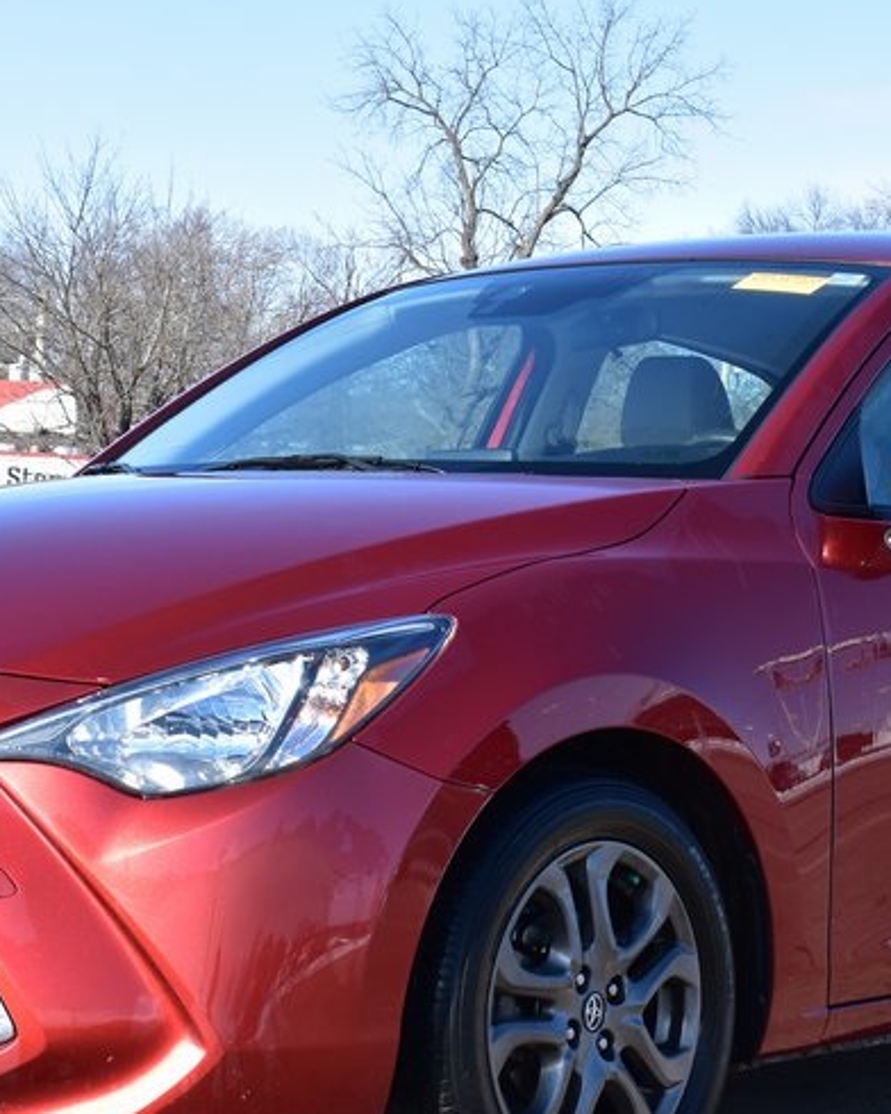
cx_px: 534
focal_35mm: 103
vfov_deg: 18.6
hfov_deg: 14.9
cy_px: 747
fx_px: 3395
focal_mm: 35
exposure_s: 1/320
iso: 400
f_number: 10
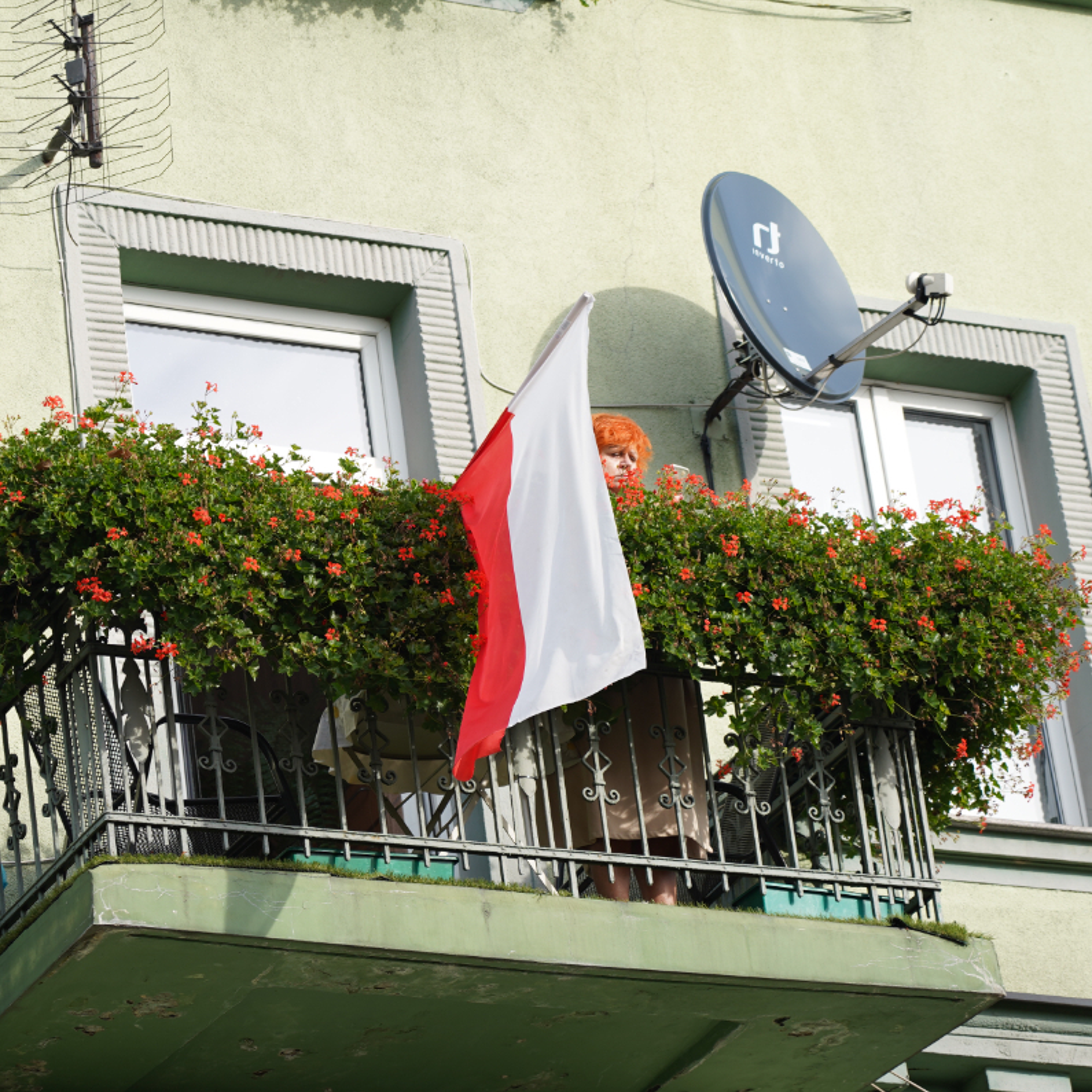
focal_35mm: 146
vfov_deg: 12.0
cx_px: 440
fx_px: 5211
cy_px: 535
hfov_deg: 12.0
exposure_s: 1/320
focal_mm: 105
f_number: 4
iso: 100
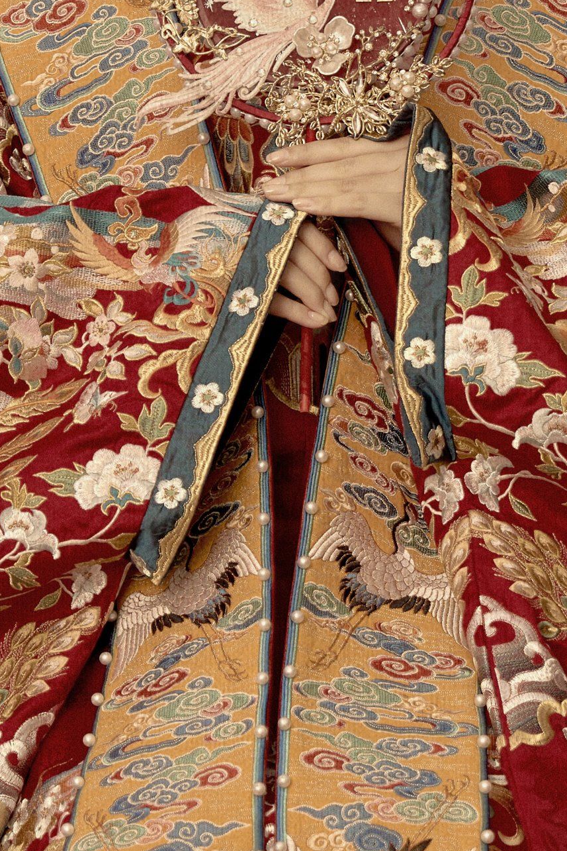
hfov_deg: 5.5
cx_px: 366
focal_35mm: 251
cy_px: 125
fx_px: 5928
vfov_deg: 8.2
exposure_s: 1/100
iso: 320
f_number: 3.5
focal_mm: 70
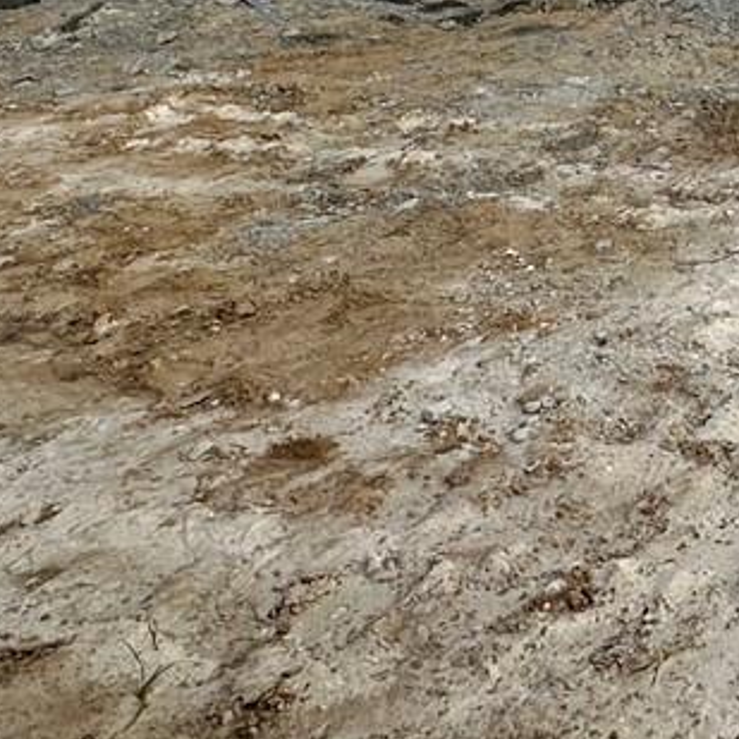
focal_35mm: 64
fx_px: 1546
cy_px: -289
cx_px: 1131
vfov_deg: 23.0
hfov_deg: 22.0
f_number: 2.2
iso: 40
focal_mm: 2.22
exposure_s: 1/1642
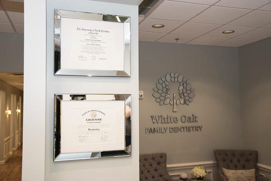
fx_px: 264
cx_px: 136
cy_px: 90
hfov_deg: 54.4
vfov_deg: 37.9
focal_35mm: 35
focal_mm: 35
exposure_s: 1/125
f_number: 5.6
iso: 800
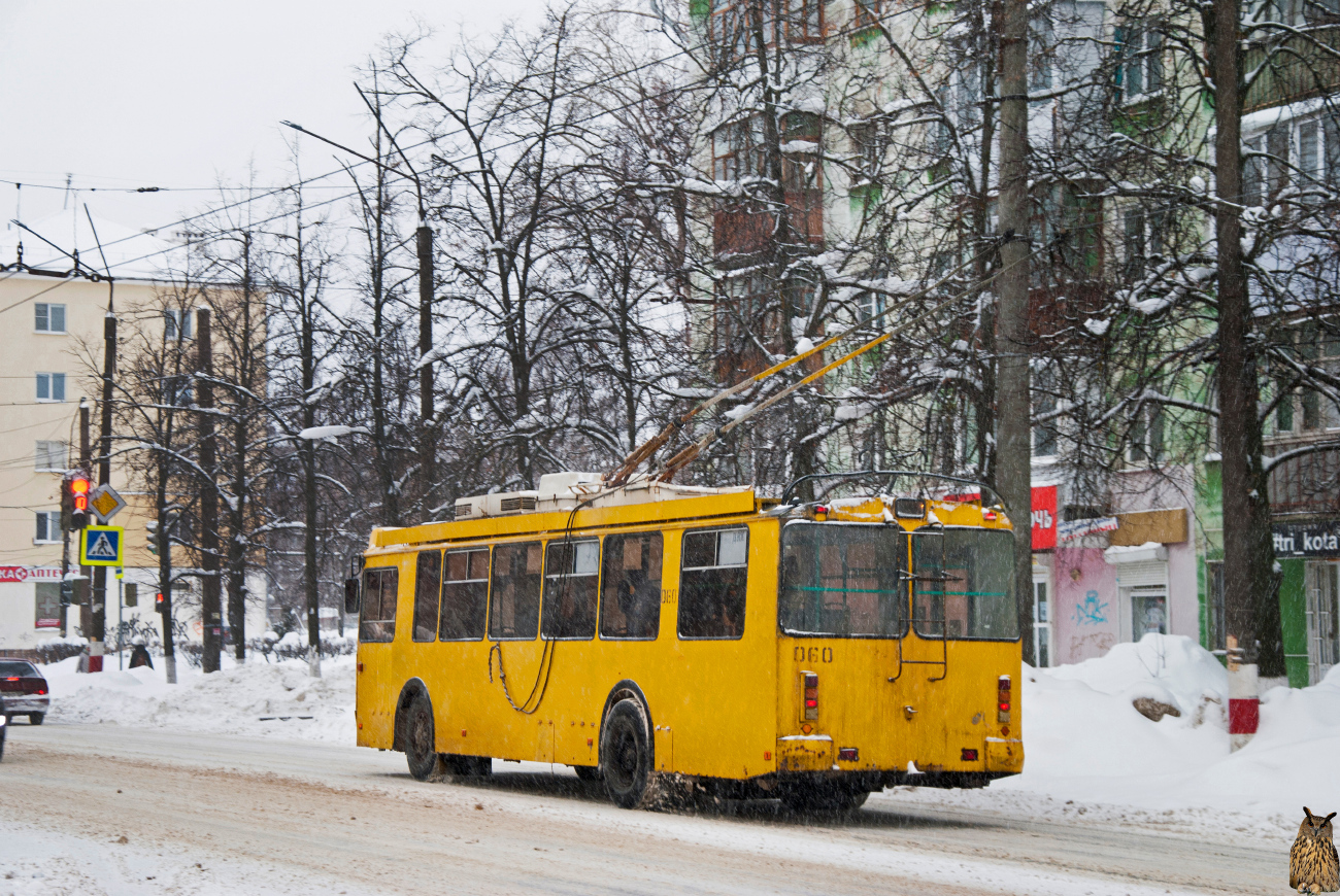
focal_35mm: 78
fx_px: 2907
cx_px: 670
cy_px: 448
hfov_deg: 26.0
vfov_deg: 17.5
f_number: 5
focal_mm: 52
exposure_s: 1/80
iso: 100
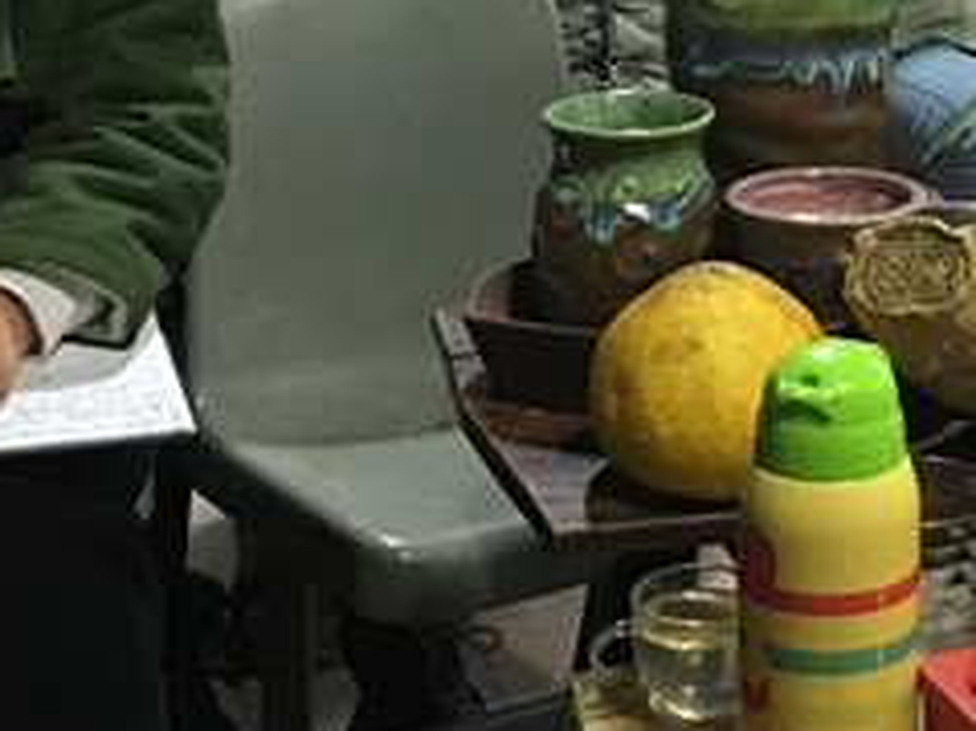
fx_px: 2734
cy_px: -412
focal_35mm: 97
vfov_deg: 14.1
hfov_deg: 19.9
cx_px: 878
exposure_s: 1/10
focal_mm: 4.15
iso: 100
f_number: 2.2
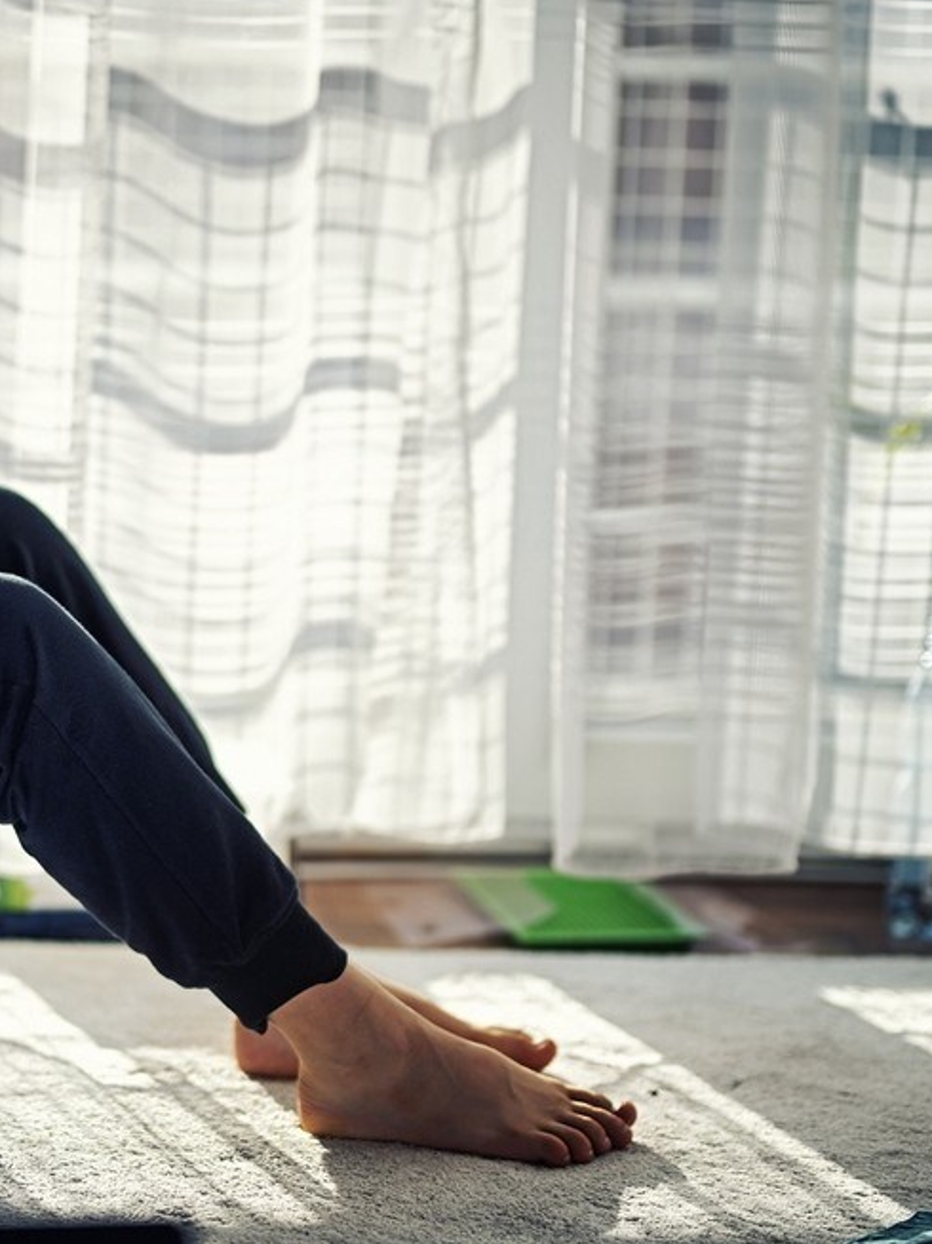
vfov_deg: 15.9
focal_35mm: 124
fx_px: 4454
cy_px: 619
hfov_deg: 11.8
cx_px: 27
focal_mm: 85
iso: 64
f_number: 1.4
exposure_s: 1/1000
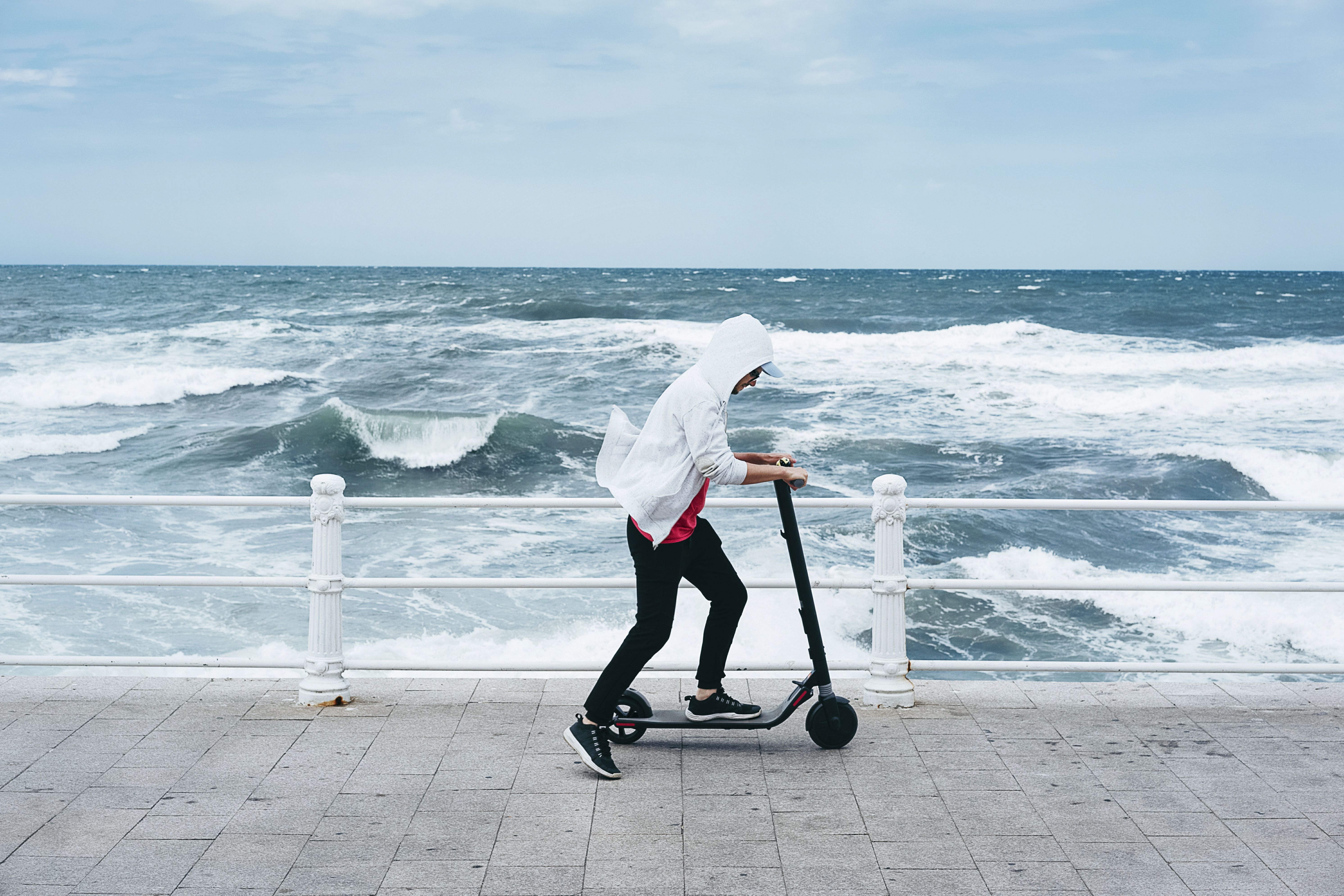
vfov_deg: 24.6
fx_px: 2053
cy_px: 448
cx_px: 672
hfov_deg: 36.2
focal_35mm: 55
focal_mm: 55
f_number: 8
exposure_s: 1/320
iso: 125
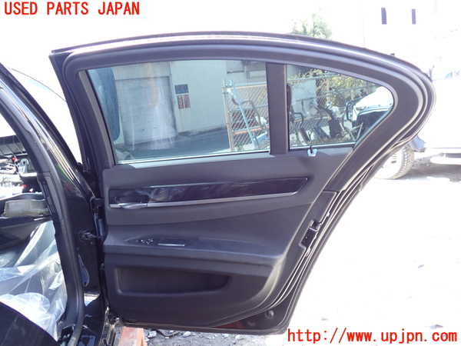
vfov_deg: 46.8
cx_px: 230
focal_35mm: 30
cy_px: 173
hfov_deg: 60.0
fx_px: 400
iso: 100
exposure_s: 1/60
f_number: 2.3
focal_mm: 5.4
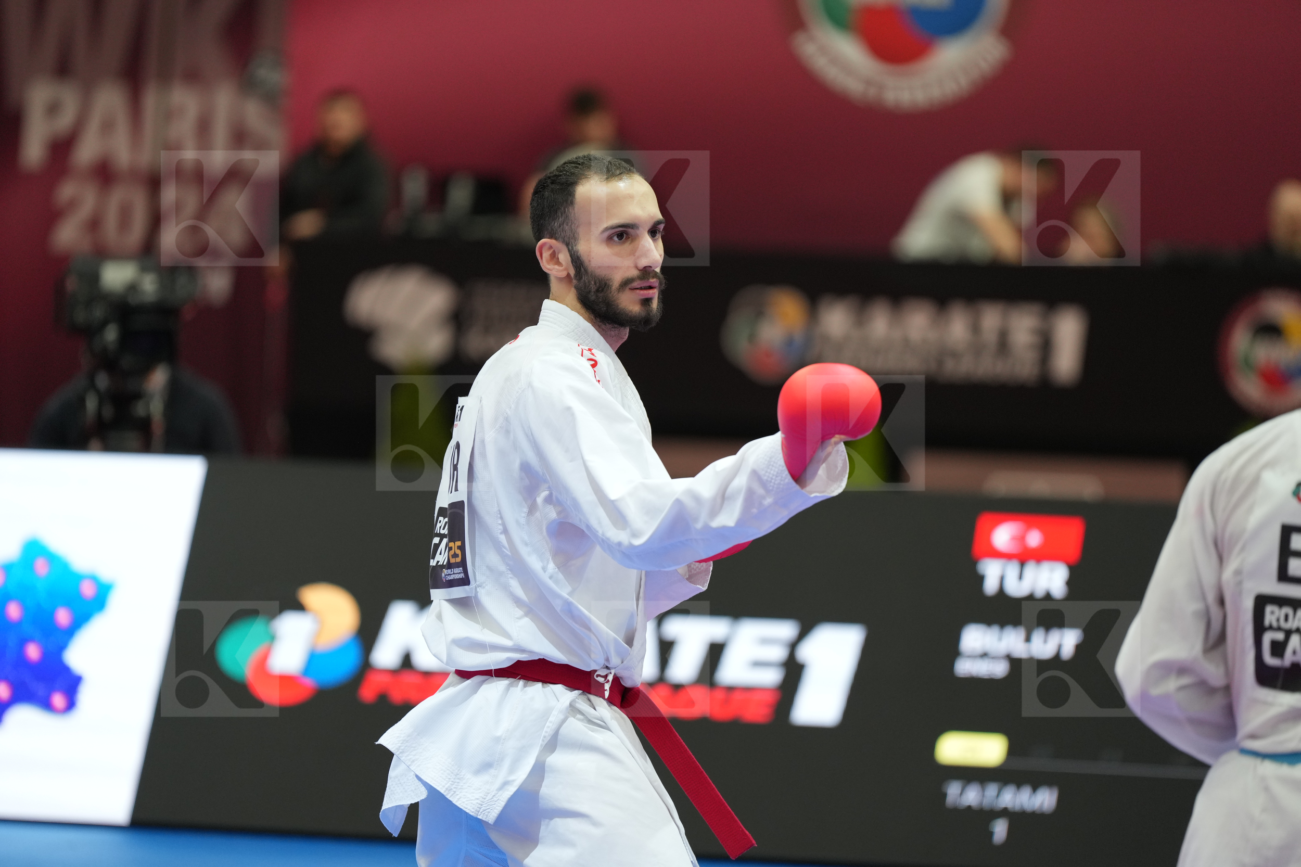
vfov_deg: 6.9
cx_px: 650
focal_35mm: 200
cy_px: 434
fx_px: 7226
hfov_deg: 10.3
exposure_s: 1/1000
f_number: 2.8
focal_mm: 200
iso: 1600
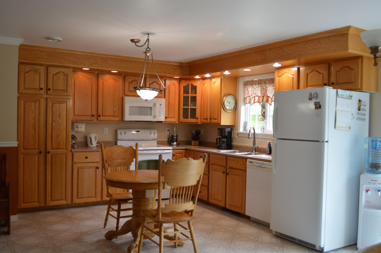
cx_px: 190
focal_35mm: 33
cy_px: 126
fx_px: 349
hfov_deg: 57.3
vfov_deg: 39.9
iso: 400
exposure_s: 1/80
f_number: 4.5
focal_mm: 22
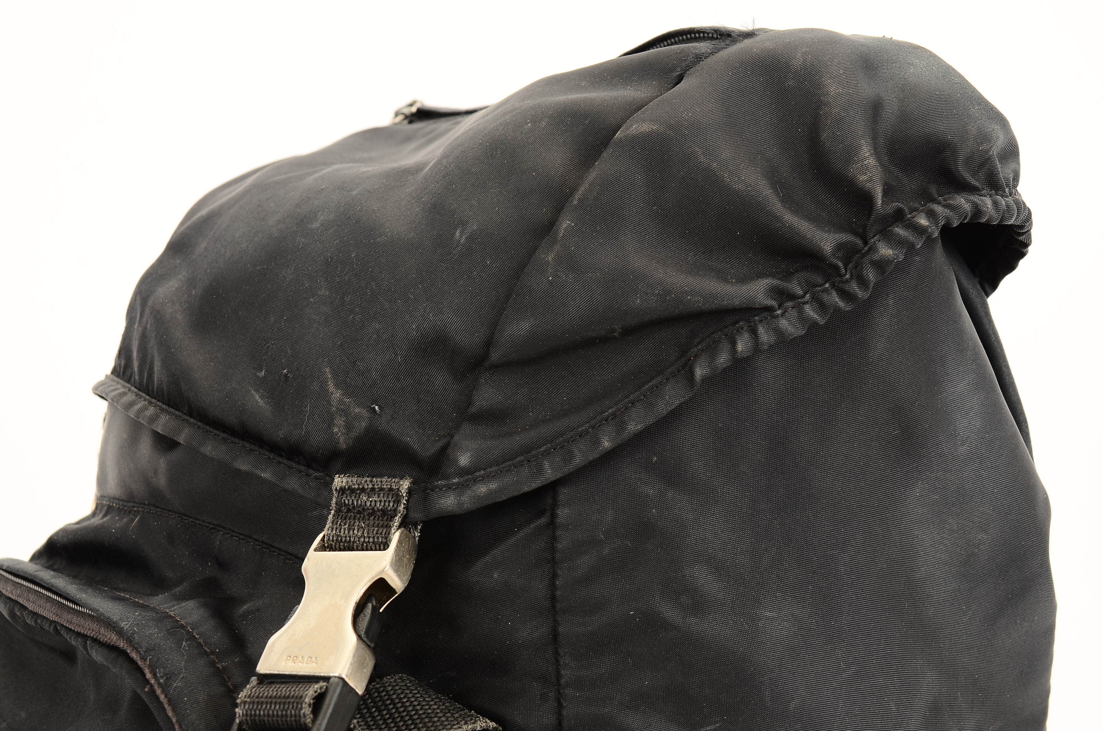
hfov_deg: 42.4
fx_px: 1422
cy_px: 366
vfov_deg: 28.8
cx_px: 552
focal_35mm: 46
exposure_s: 1/80
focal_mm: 31
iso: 200
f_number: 10
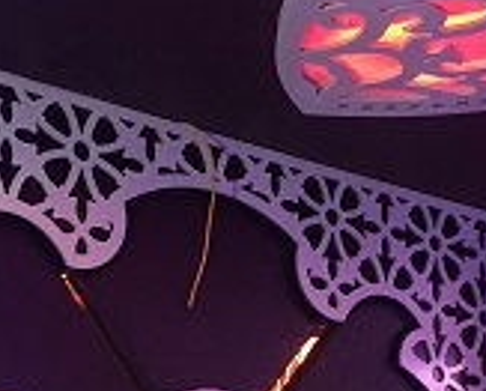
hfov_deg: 18.1
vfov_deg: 14.2
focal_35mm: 104
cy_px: 522
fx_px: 1499
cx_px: 435
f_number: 2.2
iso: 250
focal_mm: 4.15
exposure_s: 1/17
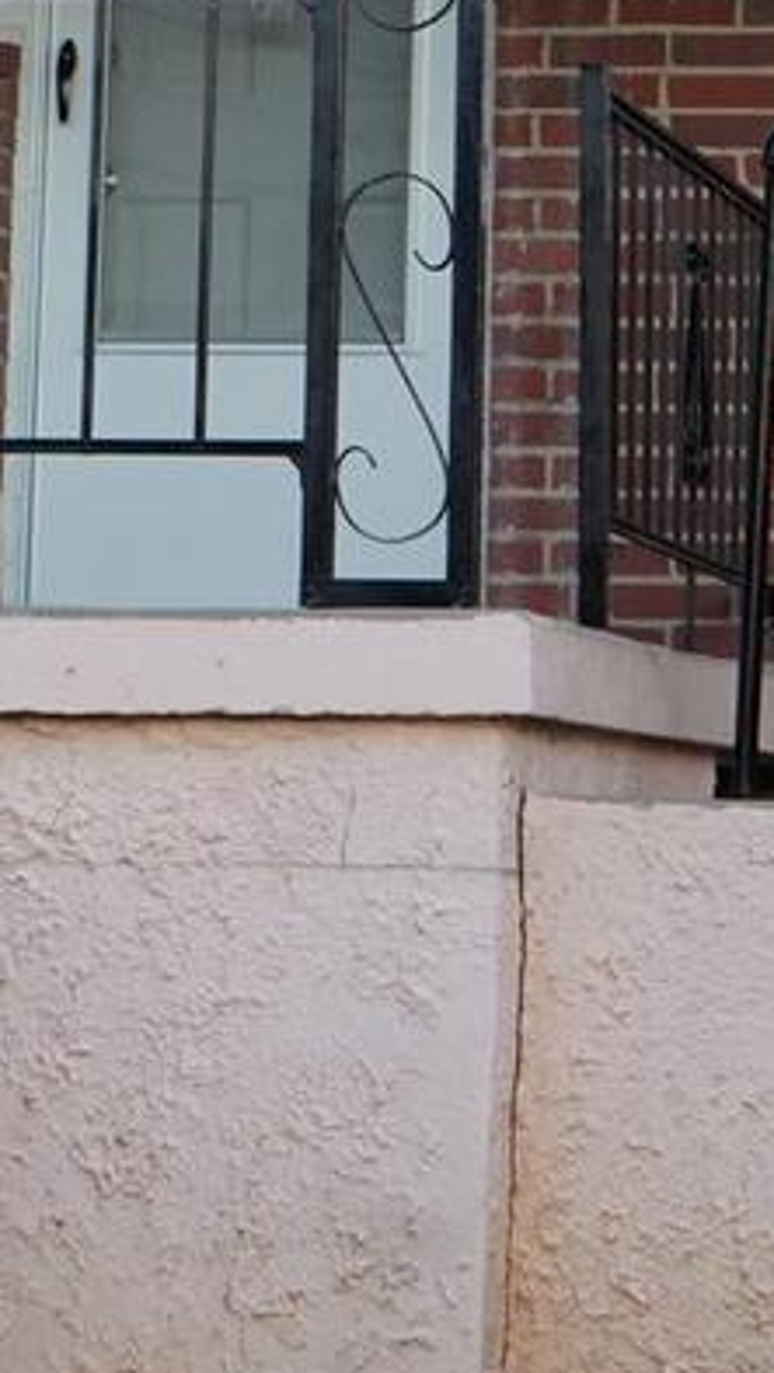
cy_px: -861
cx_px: 586
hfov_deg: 6.3
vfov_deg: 10.7
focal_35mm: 192
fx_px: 6996
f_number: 4.5
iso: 1250
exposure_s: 1/160
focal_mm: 47
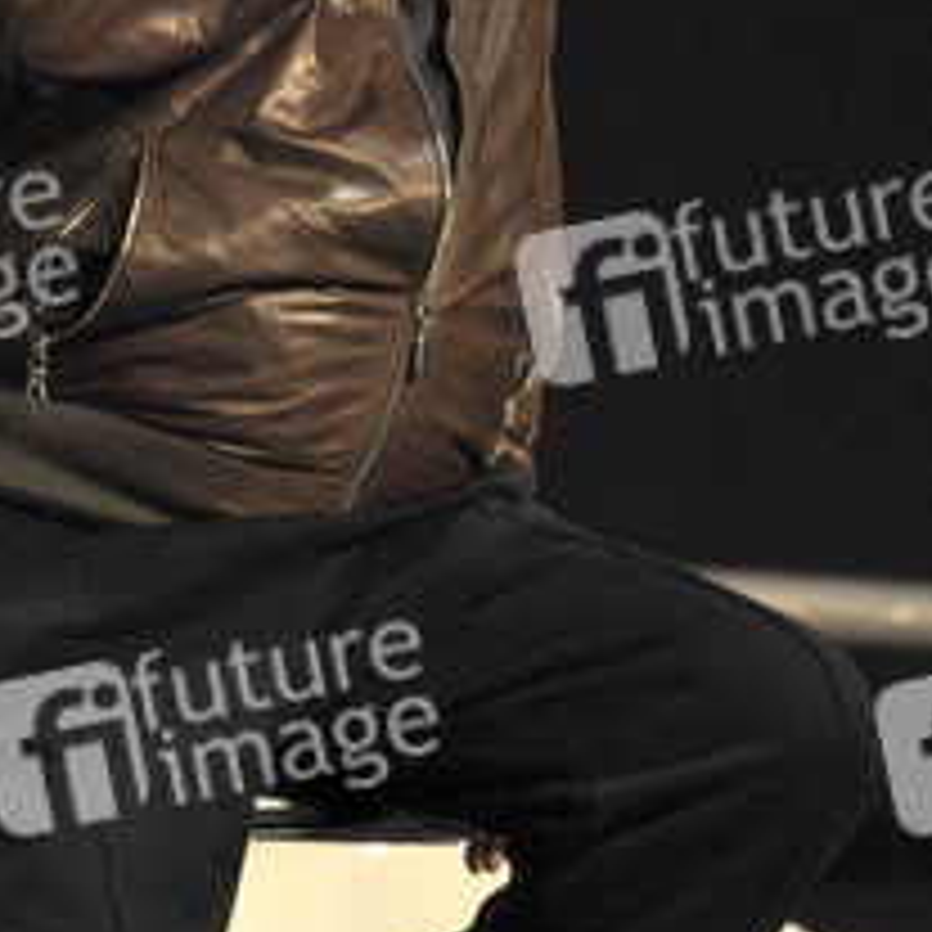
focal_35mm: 737
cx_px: 338
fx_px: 22450
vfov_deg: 2.4
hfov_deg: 2.4
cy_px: 54
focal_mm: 300
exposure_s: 1/100
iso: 3200
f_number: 5.6
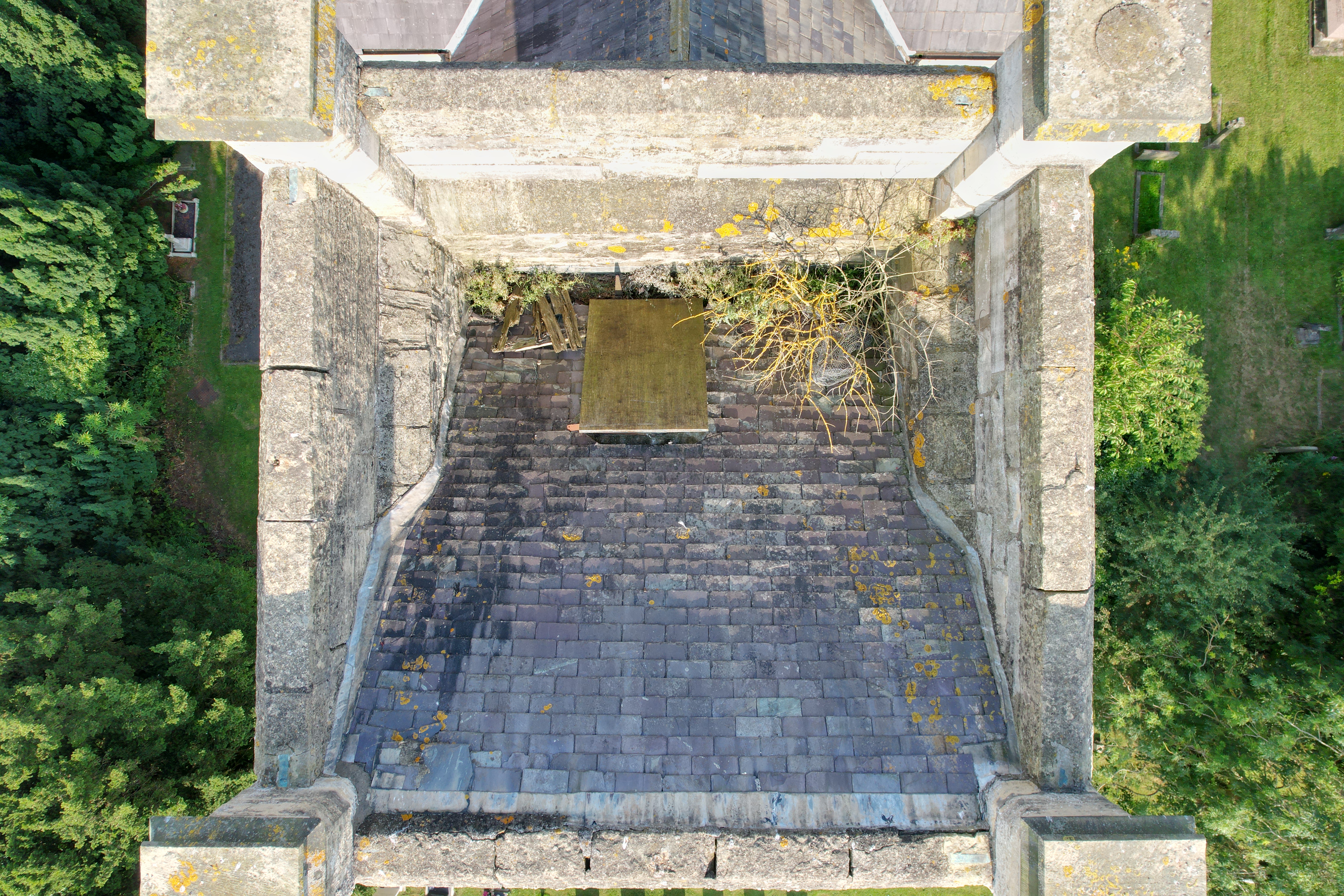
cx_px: 672
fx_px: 821
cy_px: 448
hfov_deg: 78.6
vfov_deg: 57.2
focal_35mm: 22
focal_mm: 8.38
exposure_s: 1/640
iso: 100
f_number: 2.8
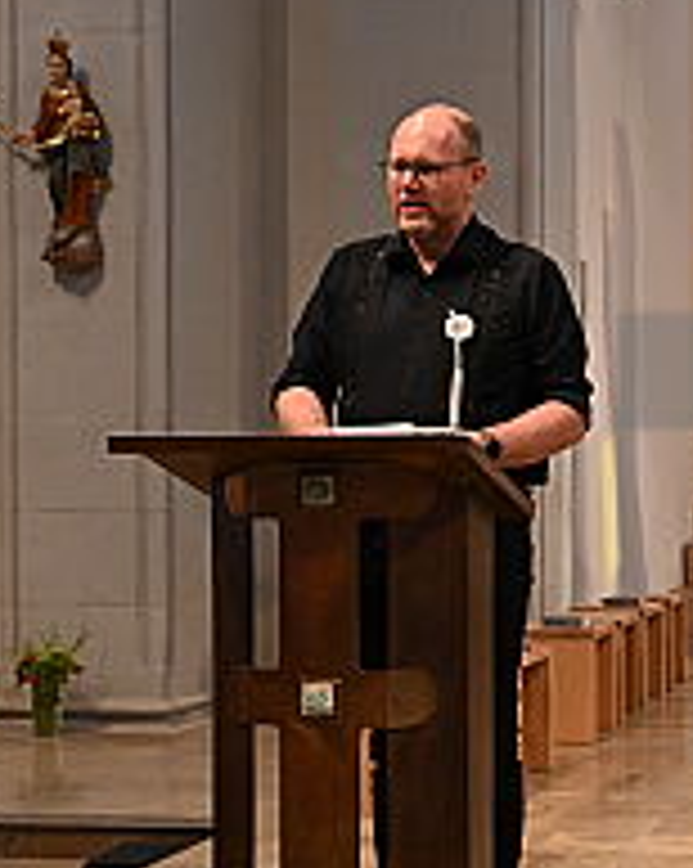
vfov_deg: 25.7
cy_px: 483
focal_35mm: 74
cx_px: 788
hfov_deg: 19.7
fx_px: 1900
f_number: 4.8
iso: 1800
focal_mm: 33
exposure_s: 1/125
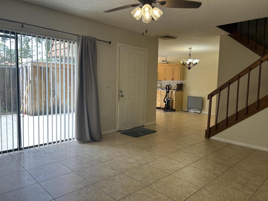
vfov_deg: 53.1
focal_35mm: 26
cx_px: 134
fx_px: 201
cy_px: 100
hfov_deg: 67.3
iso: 40
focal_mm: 5.7
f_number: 1.5
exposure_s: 1/120
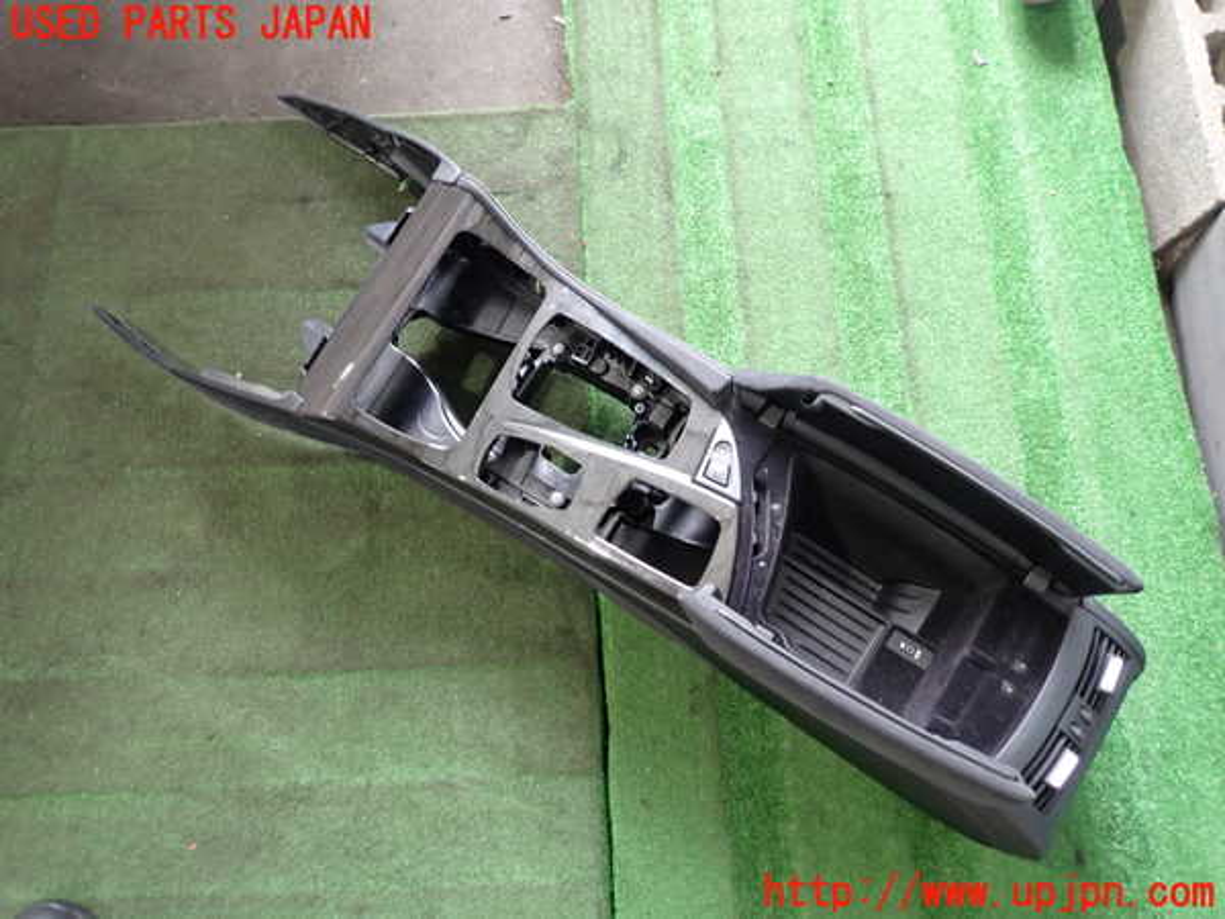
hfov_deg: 69.4
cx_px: 612
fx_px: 885
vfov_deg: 54.9
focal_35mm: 25
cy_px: 460
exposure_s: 1/30
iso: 320
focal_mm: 4.5
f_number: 2
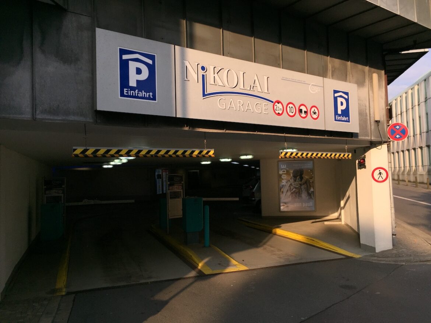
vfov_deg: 48.2
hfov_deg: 61.6
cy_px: 162
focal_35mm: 29
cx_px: 216
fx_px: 361
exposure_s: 1/1319
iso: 32
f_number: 2.2
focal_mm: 4.15
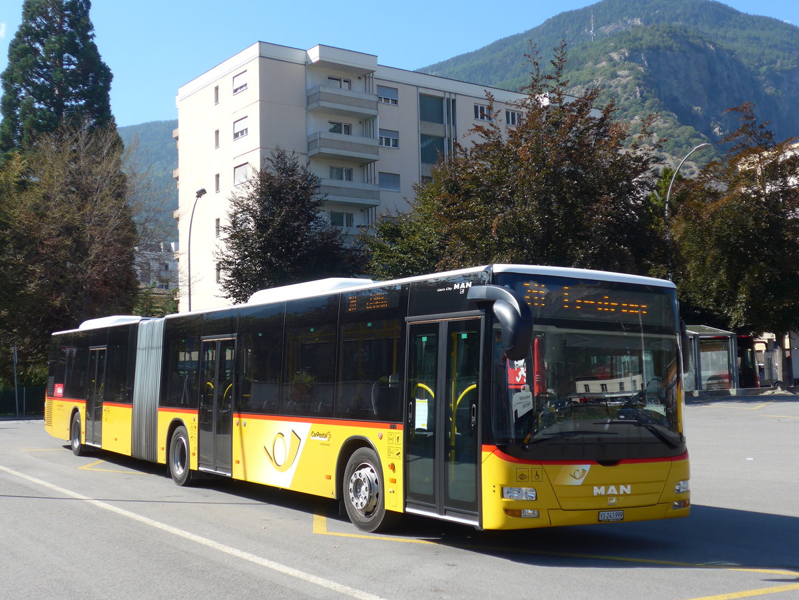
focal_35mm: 46
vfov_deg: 31.5
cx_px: 400
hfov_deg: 41.2
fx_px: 1062
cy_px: 300
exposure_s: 1/800
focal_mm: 9.5
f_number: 3
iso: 80
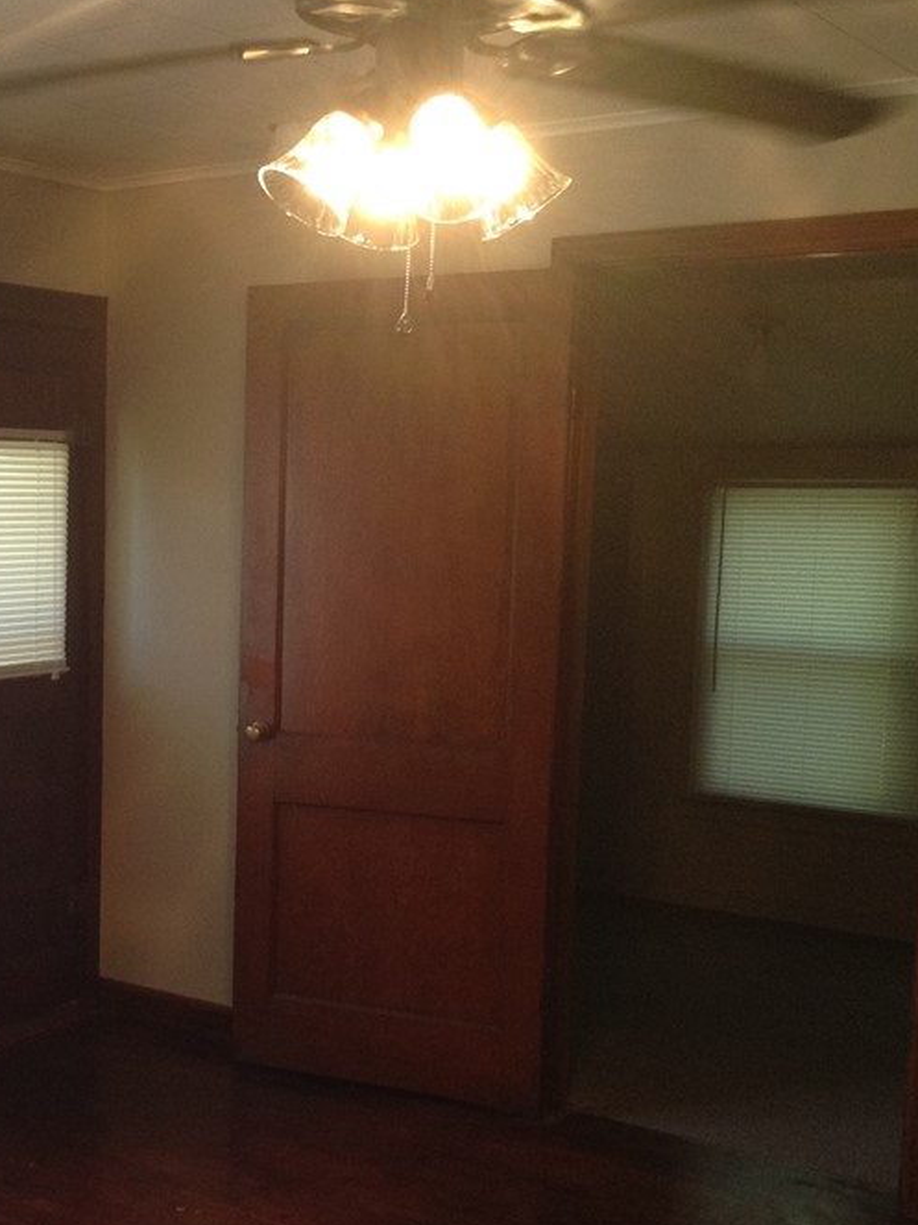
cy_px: 685
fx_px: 1804
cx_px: 126
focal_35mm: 51
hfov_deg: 27.7
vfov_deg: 37.4
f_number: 2.4
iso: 80
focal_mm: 3.3
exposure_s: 1/25
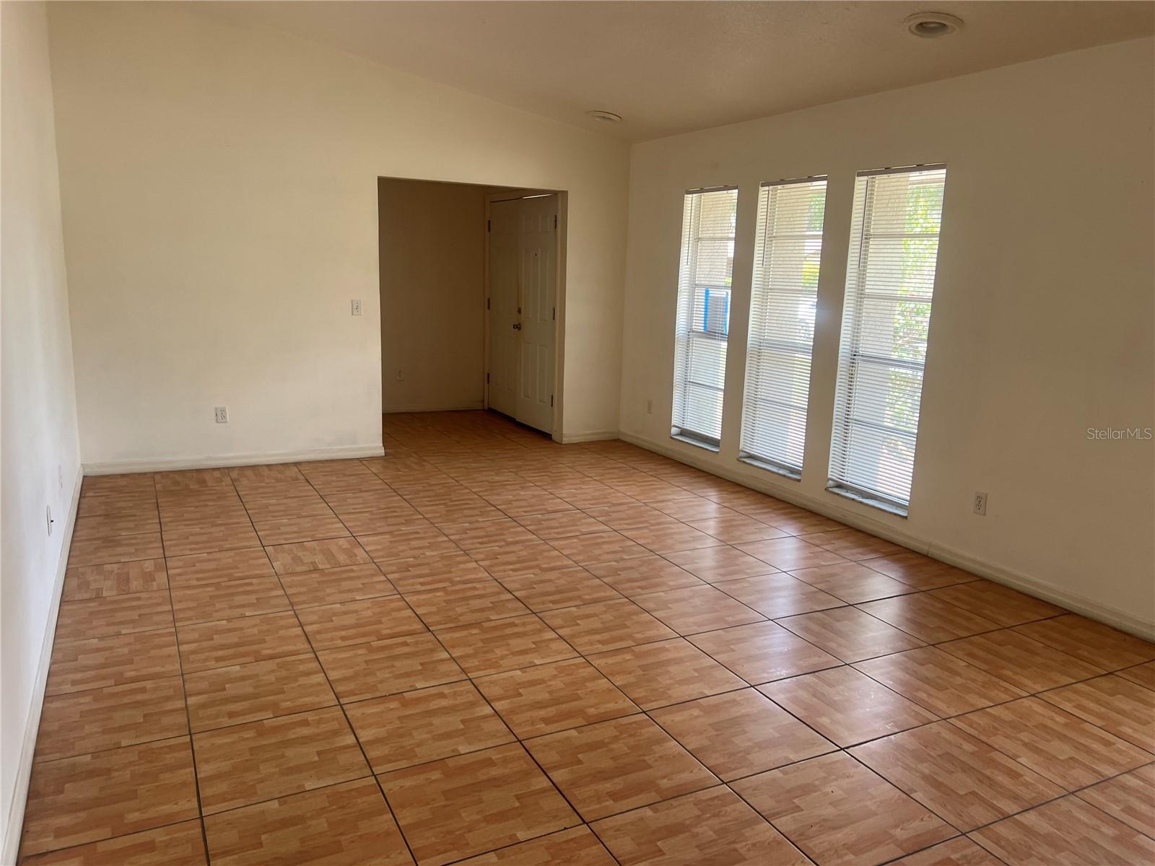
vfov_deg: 53.1
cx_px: 578
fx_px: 868
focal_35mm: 26
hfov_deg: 67.3
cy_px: 433
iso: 64
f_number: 1.5
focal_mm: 5.7
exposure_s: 1/121
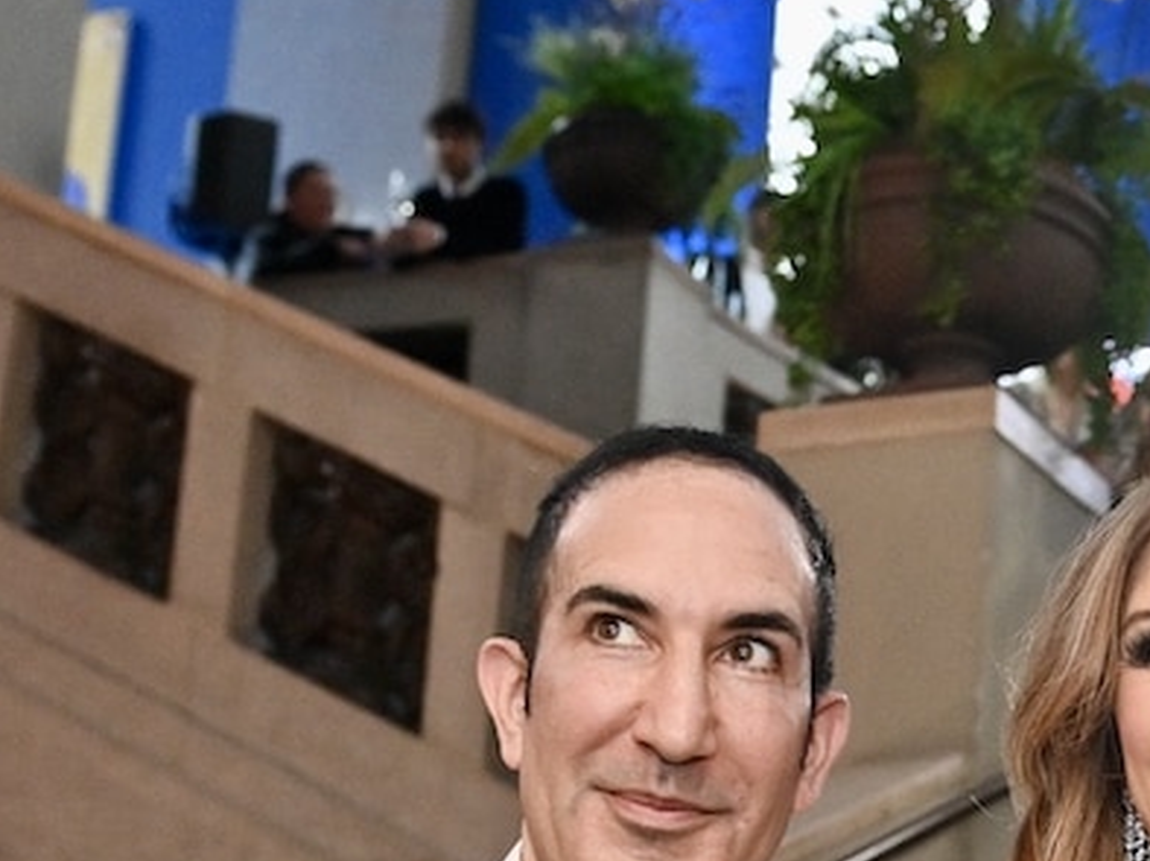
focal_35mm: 80
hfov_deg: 22.5
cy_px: 956
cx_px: 1392
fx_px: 2656
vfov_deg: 17.7
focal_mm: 32
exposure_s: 1/125
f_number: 3.5
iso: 5600
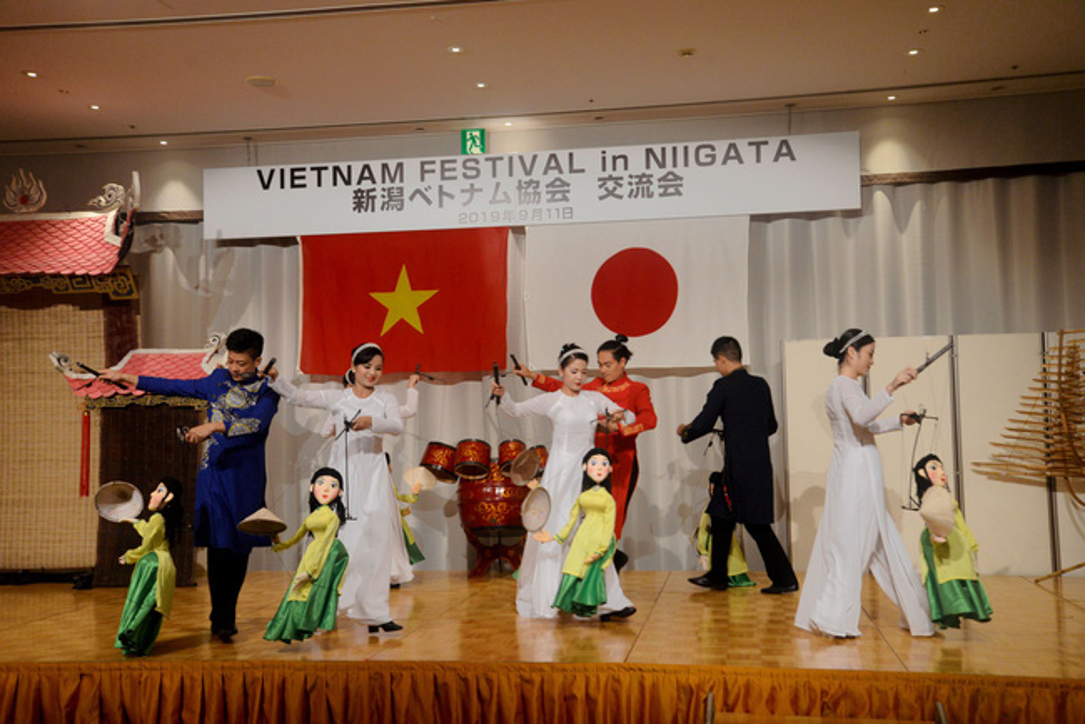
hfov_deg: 50.7
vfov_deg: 35.1
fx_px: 1146
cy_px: 362
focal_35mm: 38
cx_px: 542
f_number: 6.3
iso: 2500
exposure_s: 1/160
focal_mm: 38
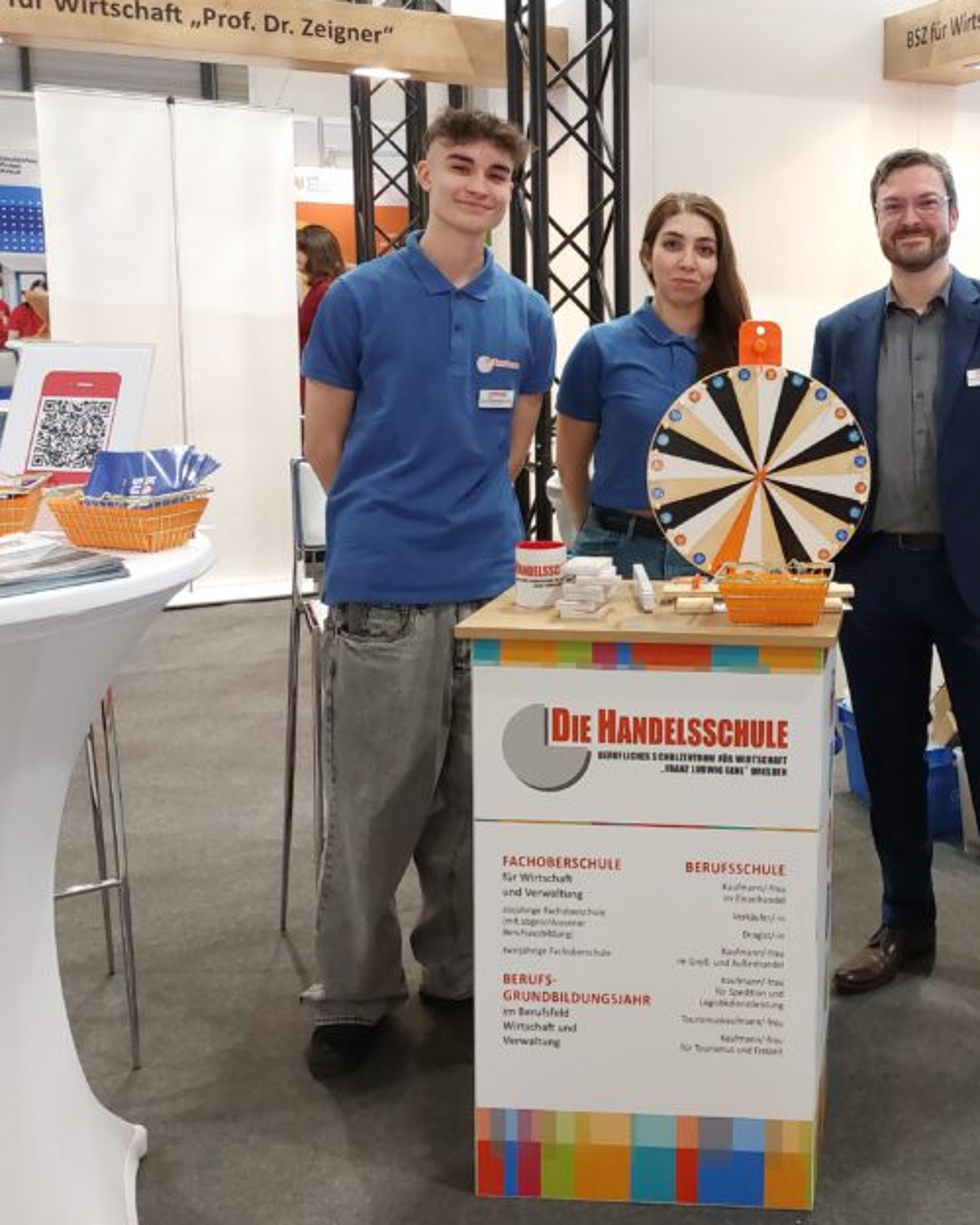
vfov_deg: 45.7
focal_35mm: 40
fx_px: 1450
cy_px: 521
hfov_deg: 35.6
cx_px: 843
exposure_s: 1/100
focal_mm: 5.23
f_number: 1.8
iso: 250
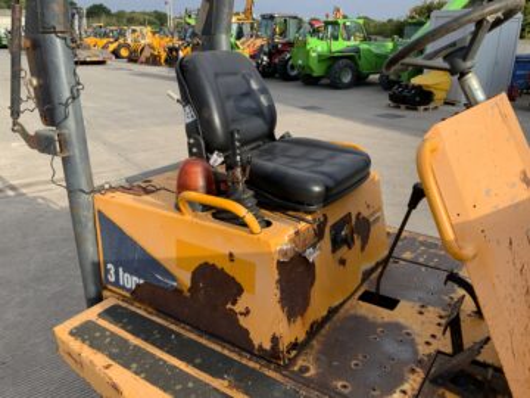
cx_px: 265
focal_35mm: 29
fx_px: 444
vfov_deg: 48.2
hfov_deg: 61.7
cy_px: 199
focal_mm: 3
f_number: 1.8
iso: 16
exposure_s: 1/781
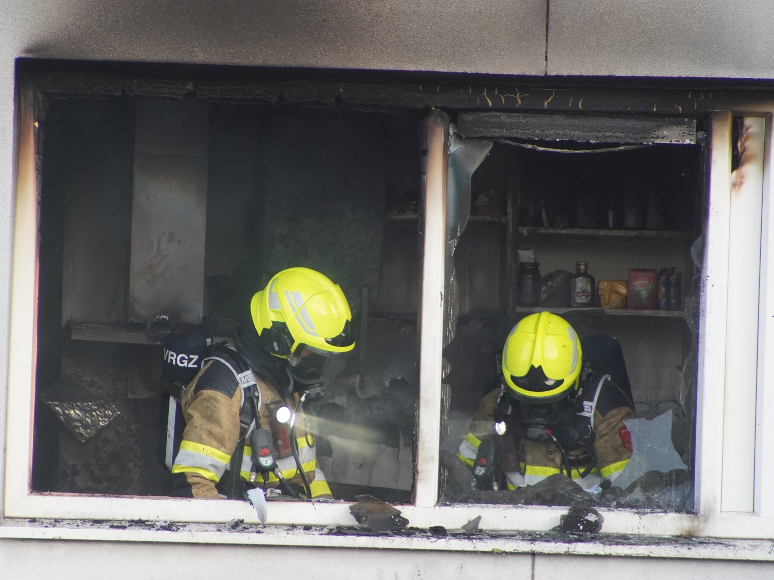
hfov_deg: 6.1
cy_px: 290
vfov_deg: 4.6
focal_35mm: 326
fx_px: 7289
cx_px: 362
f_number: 5.6
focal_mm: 300
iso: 4000
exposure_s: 1/320
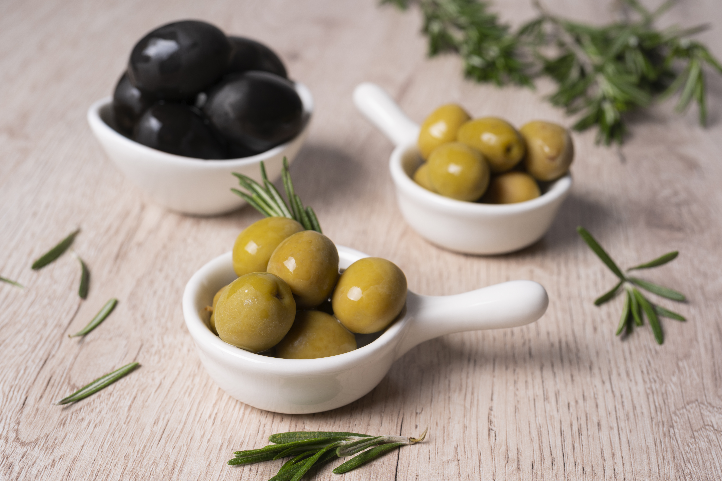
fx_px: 1003
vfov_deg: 27.0
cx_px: 361
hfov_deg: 39.6
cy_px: 240
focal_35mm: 50
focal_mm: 50
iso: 100
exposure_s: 1/125
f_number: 8
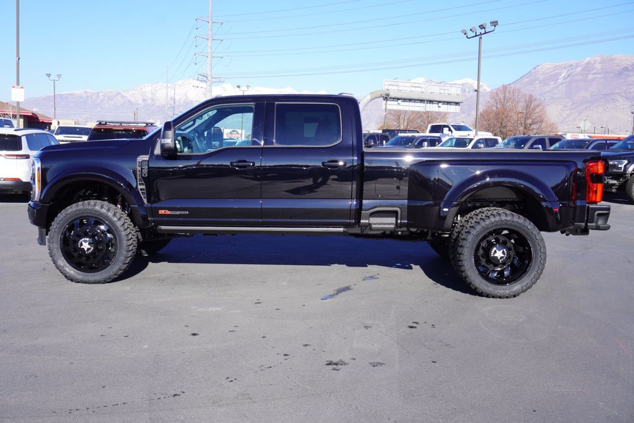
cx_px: 317
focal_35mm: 36
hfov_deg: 53.1
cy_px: 212
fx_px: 634
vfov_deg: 36.9
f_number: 9
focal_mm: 24
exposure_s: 1/125
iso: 100
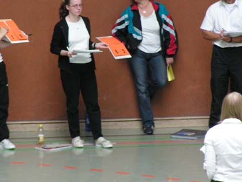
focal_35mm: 425
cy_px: 56
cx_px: 113
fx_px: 2970
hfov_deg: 4.7
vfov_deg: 3.5
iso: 200
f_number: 3.5
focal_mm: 45.4
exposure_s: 1/200
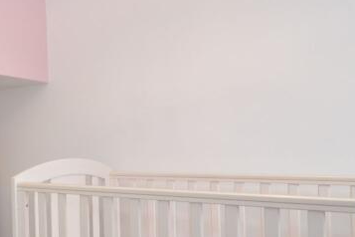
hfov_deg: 38.9
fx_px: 424
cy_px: 144
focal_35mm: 43
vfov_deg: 31.1
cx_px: -18
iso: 560
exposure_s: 1/60
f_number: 3.5
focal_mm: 10
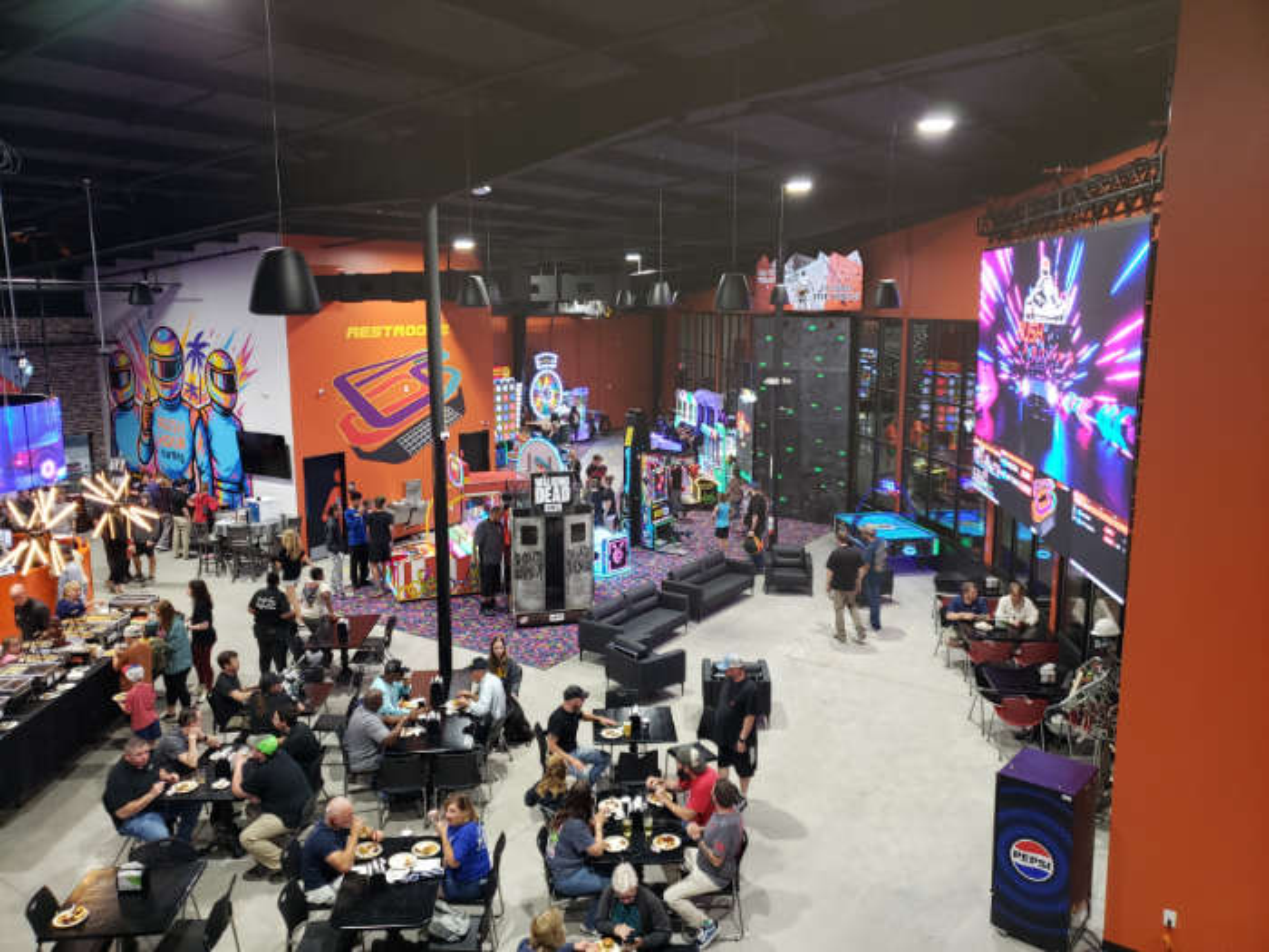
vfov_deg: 53.1
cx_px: 634
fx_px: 953
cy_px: 476
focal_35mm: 26
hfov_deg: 67.3
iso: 160
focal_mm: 4.3
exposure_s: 1/60
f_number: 1.5
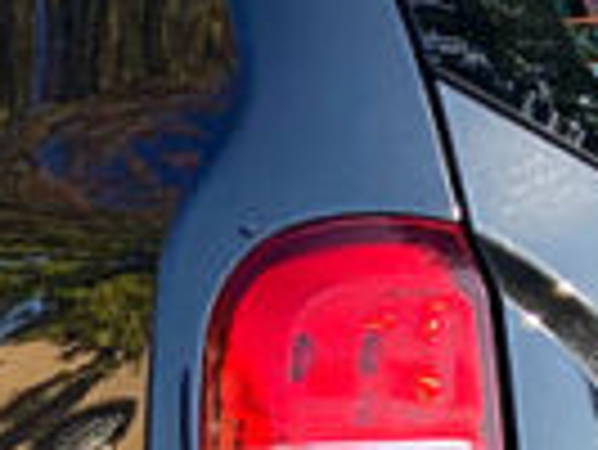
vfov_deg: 9.3
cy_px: 652
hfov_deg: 12.4
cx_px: -126
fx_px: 2697
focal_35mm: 156
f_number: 1.8
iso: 32
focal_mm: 4.25
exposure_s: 1/292
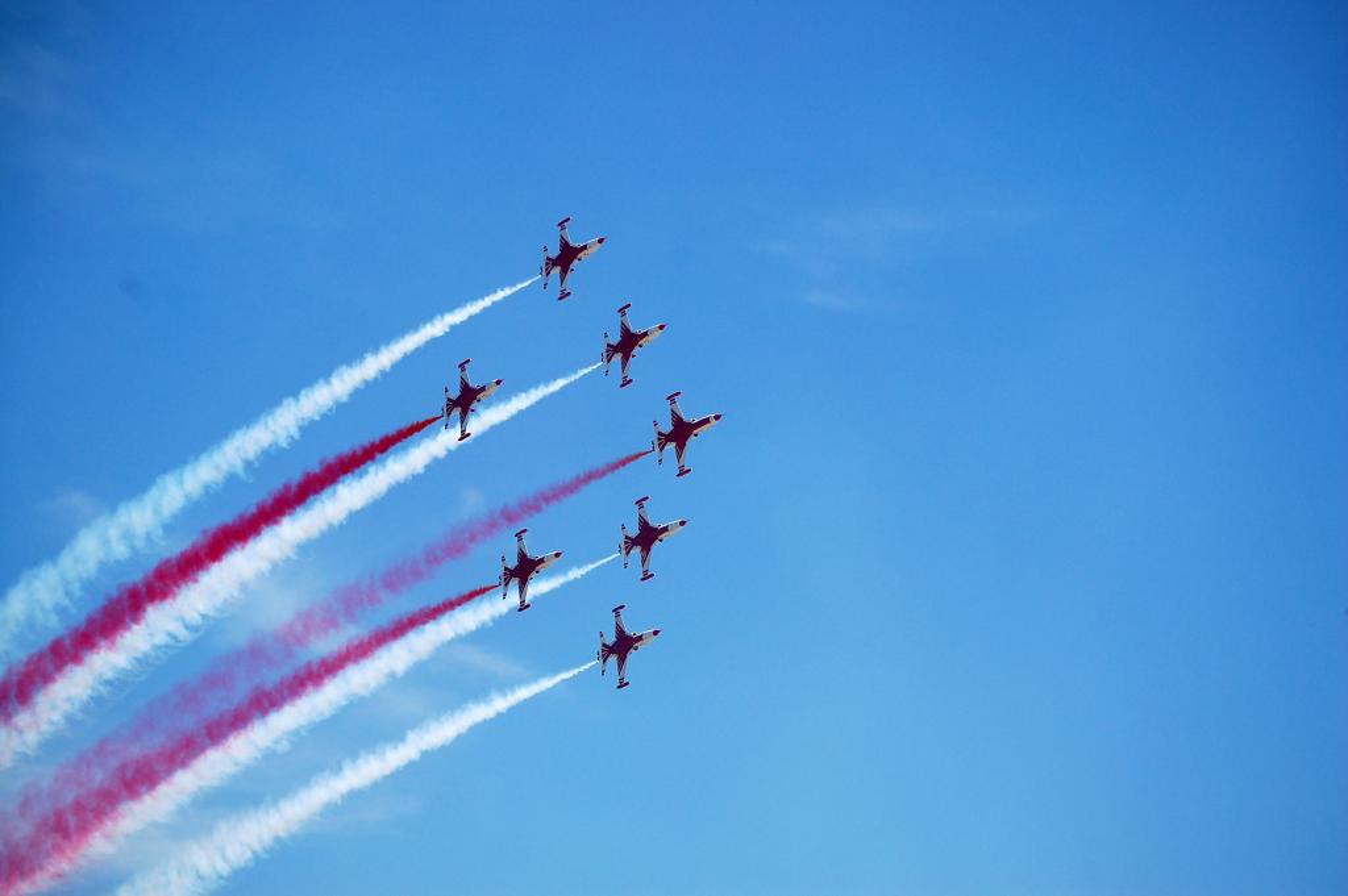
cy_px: 448
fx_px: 5500
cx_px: 674
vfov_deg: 9.3
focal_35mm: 147
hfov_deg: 14.0
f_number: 6.3
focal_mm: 98
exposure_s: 1/1600
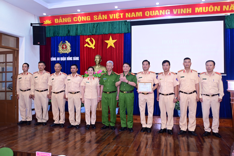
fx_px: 195
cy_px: 78
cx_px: 117
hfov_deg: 61.9
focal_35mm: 30
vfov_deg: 43.7
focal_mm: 20
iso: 1250
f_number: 4.5
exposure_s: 1/200
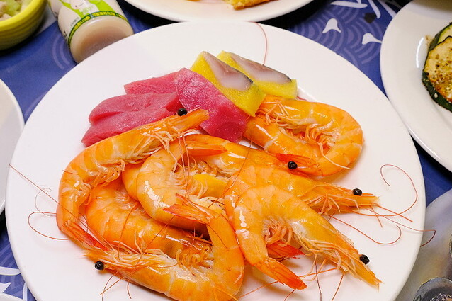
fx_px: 452
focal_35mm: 36
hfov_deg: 53.1
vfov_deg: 36.6
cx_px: 210
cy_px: 188
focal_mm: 18
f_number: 8
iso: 1000
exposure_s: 1/50
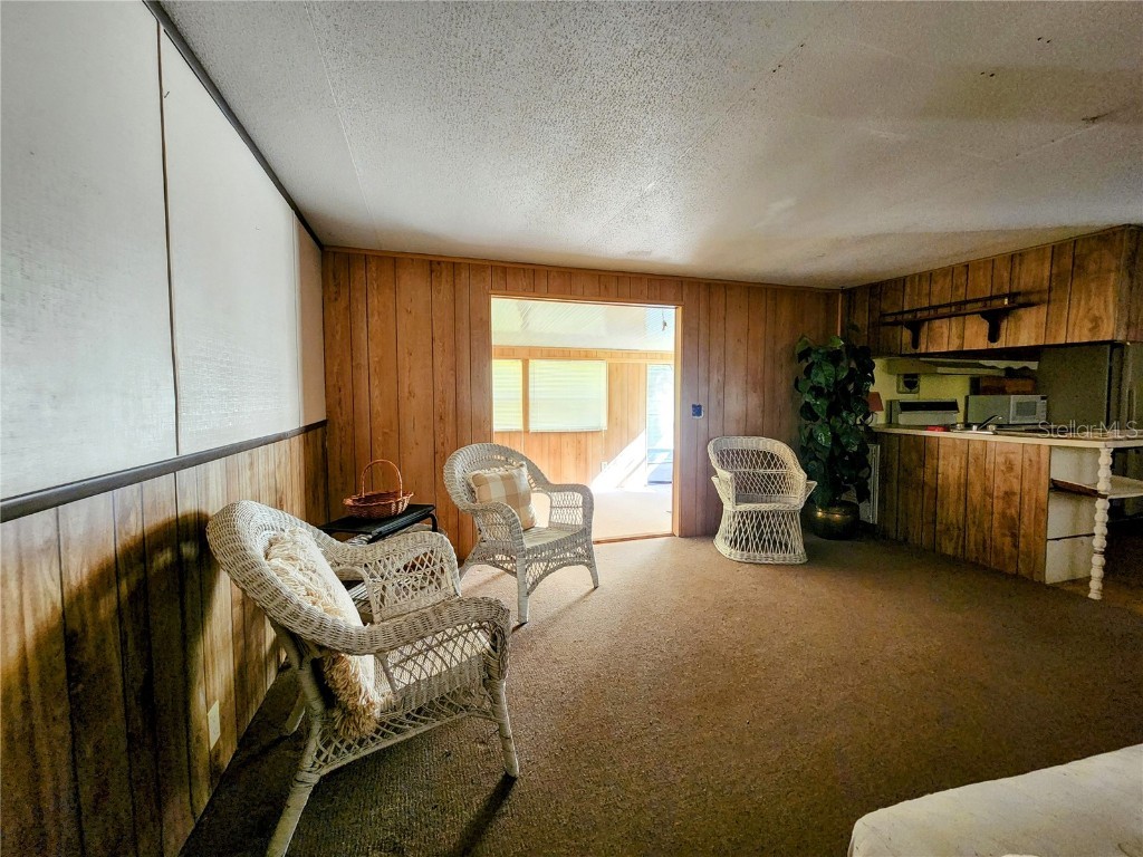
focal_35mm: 13
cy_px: 428
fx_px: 429
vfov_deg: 89.9
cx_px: 572
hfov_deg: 106.2
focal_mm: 2.2
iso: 400
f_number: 2.2
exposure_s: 1/30
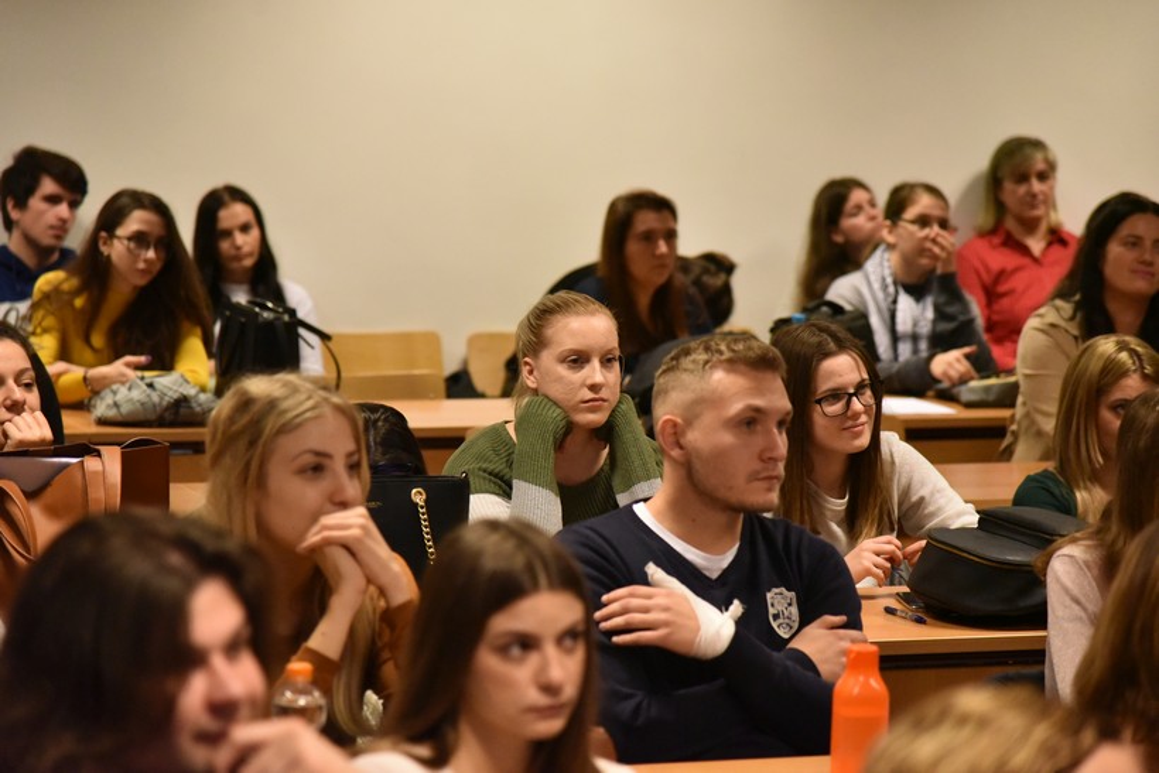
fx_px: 3864
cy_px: 386
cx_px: 580
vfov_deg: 11.4
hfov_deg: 17.1
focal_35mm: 120
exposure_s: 1/640
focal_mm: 120
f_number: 4
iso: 10000
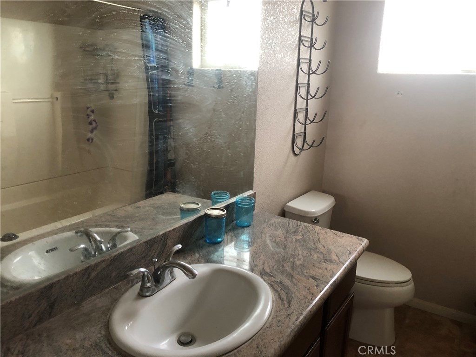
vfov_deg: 49.7
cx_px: 238
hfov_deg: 63.4
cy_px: 178
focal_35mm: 28
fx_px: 385
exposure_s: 1/15
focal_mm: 3.99
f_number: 1.8
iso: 64
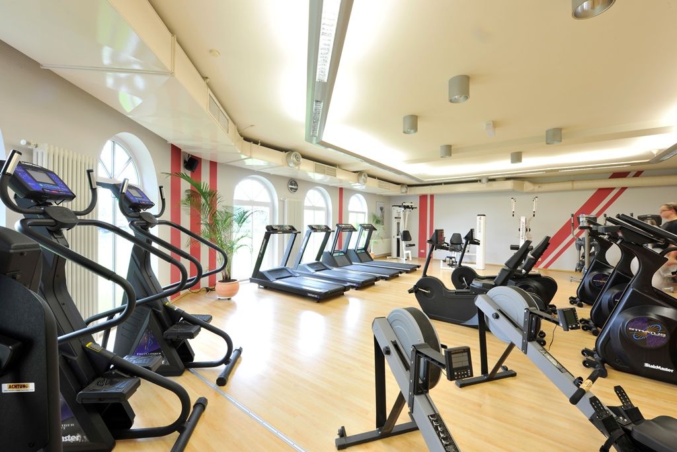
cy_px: 226
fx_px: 263
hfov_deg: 104.2
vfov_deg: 81.2
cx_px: 338
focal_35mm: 14
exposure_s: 1.3
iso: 100
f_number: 14
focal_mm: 14
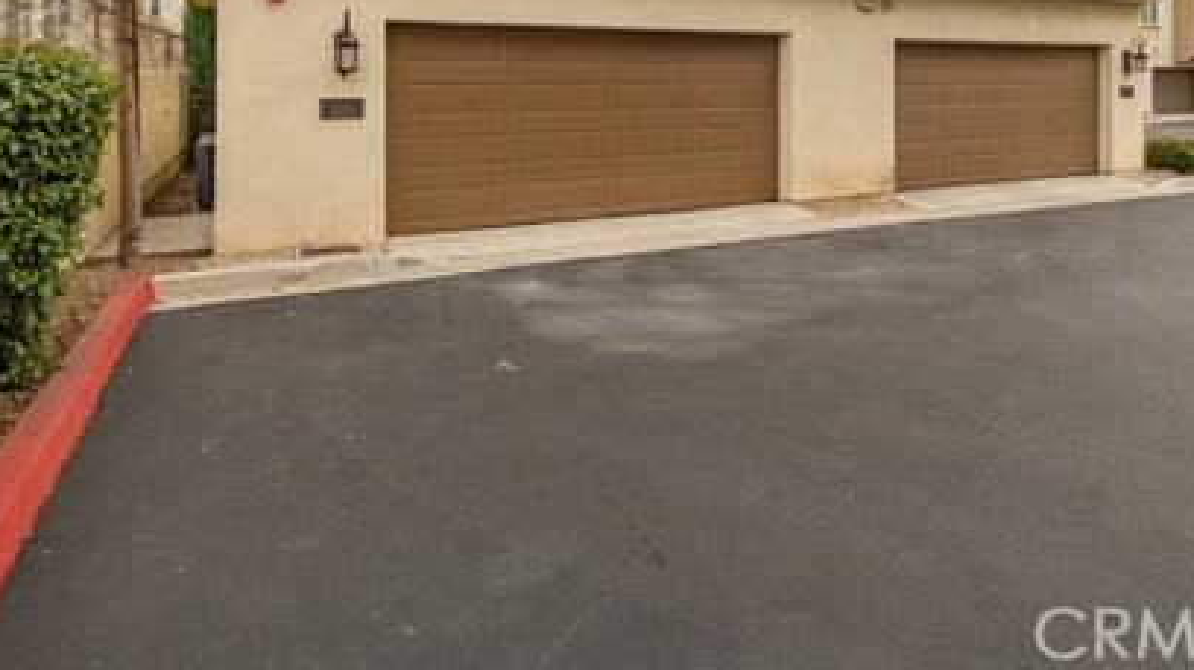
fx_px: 728
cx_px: 647
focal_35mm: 23
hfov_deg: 78.6
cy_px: 53
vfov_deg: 44.5
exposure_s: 1/250
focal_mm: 14
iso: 100
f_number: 6.3
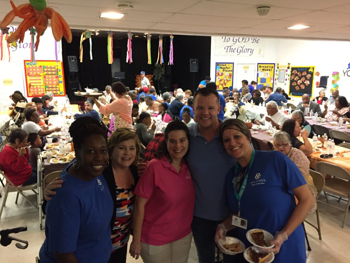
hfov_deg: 61.7
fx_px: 293
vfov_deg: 48.2
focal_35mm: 29
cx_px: 175
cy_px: 132
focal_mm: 4.15
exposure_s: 1/24
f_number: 2.2
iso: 250
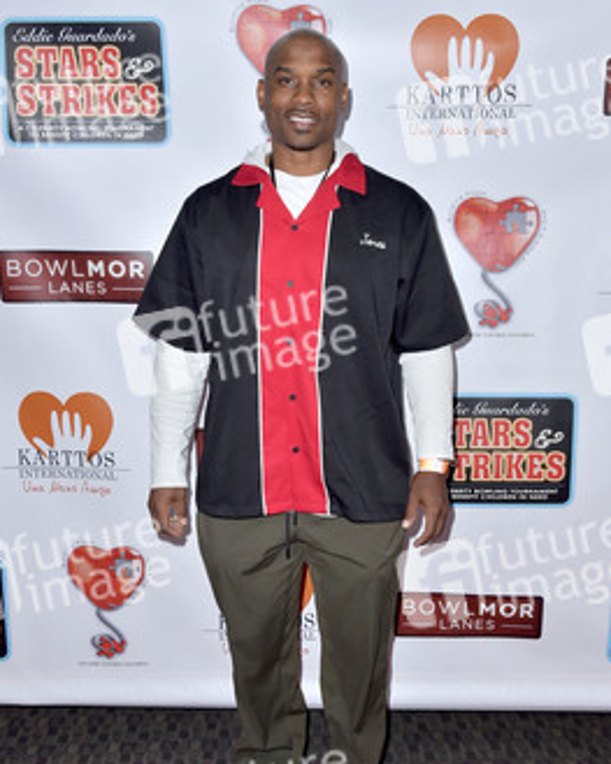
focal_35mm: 40
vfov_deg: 45.6
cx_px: 306
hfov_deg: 37.3
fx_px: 905
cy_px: 457
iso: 320
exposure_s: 1/250
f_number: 7.1
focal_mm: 35
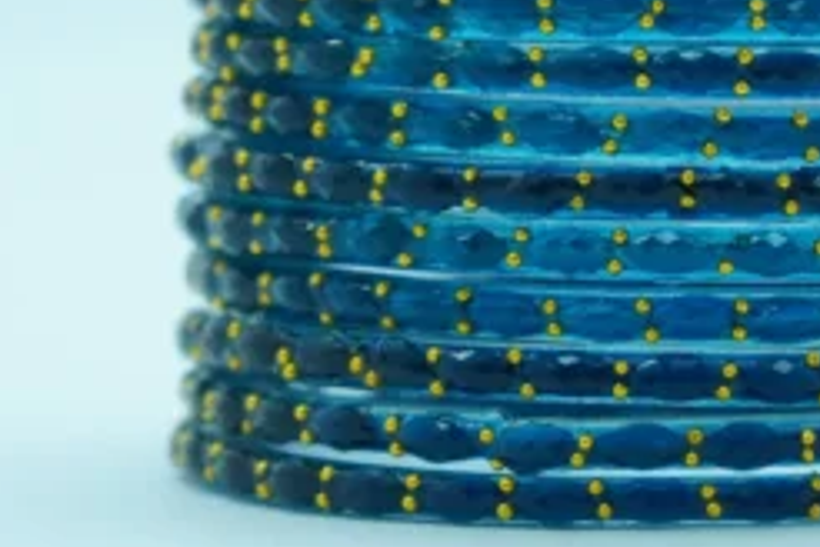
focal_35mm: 256
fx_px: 5831
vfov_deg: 5.4
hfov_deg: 8.0
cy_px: -40
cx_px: 693
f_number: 6.3
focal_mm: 70
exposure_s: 1/250
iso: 640
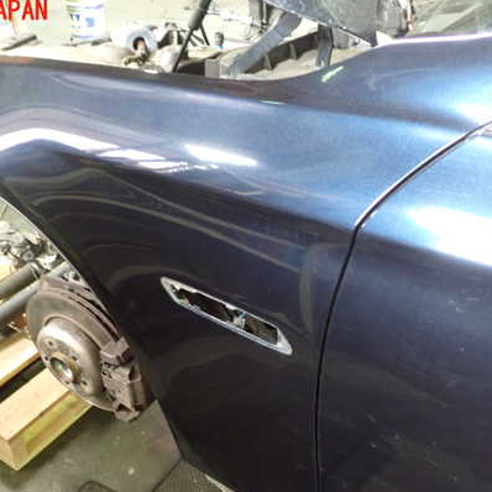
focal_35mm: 40
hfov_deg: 41.6
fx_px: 643
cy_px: 274
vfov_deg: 41.8
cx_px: 194
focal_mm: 5.4
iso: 800
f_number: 2.3
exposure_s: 1/25
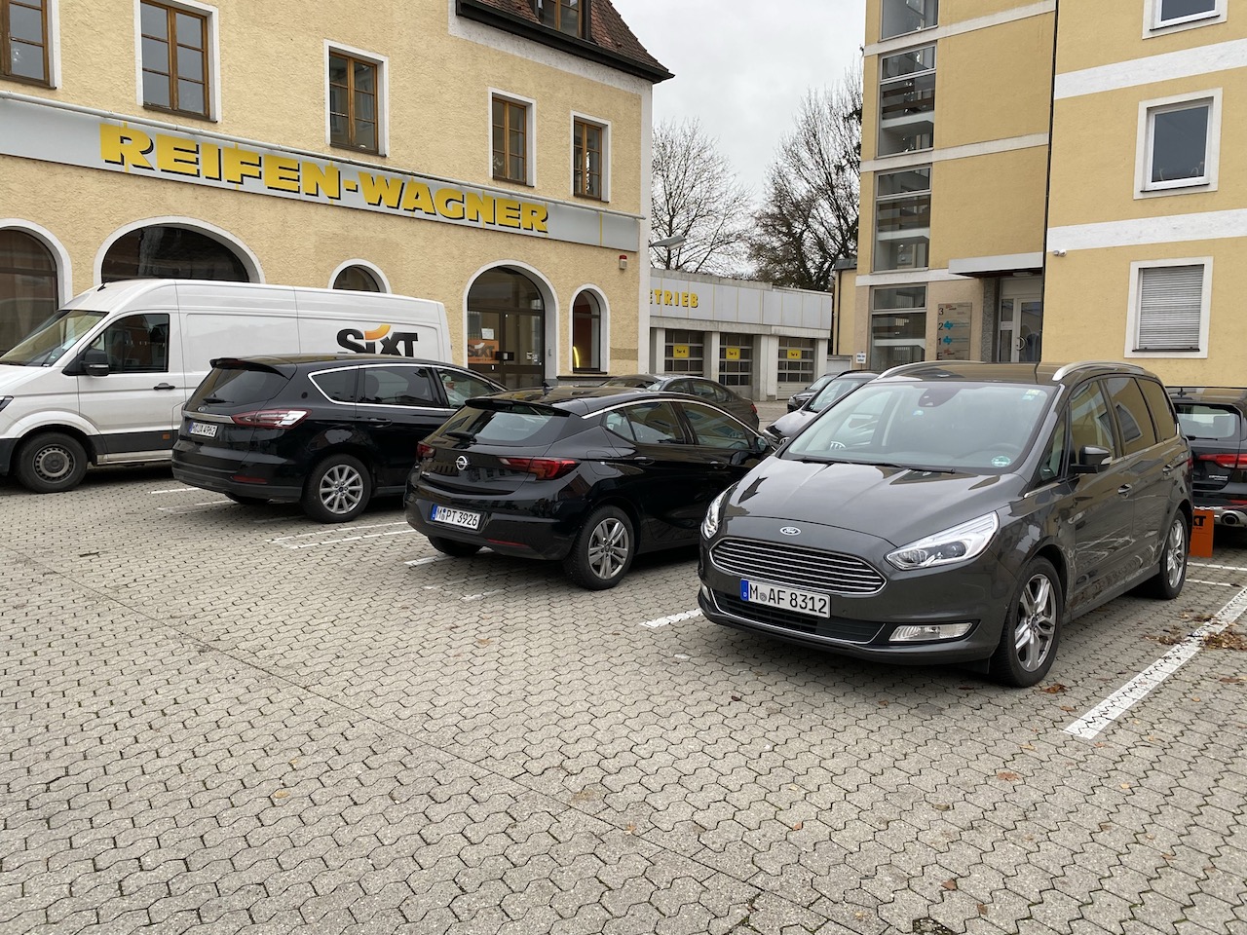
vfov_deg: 53.1
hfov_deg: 67.3
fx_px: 937
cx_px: 624
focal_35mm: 26
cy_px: 468
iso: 80
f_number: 1.8
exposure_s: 1/121
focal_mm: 4.25
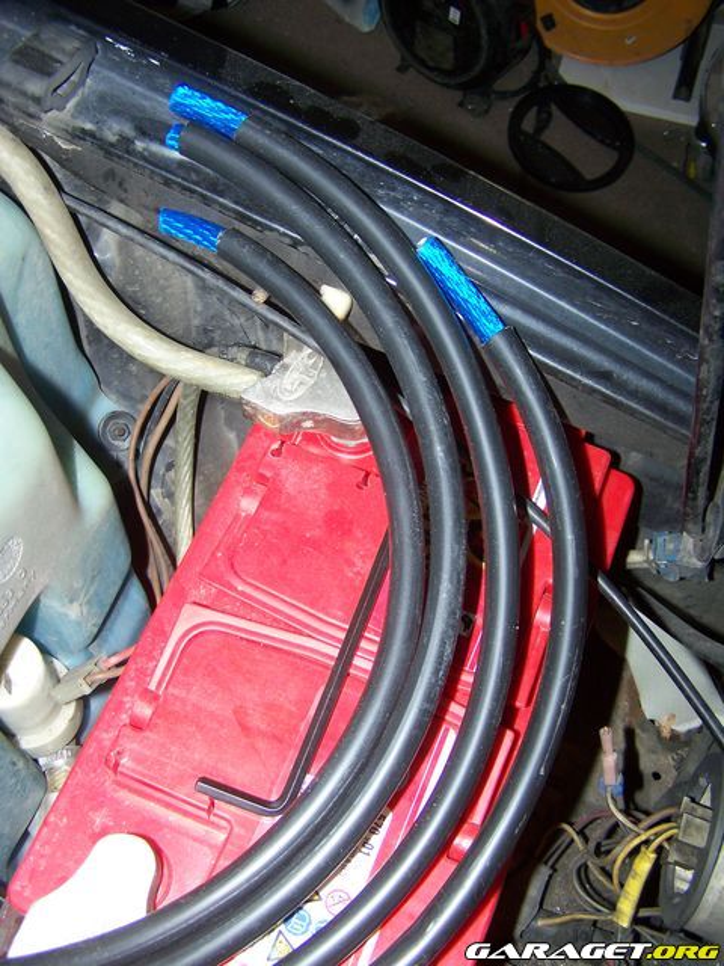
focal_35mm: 38
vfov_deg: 49.0
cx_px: 362
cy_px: 483
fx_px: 1060
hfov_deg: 37.7
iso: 80
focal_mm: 6.3
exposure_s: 1/60
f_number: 2.8
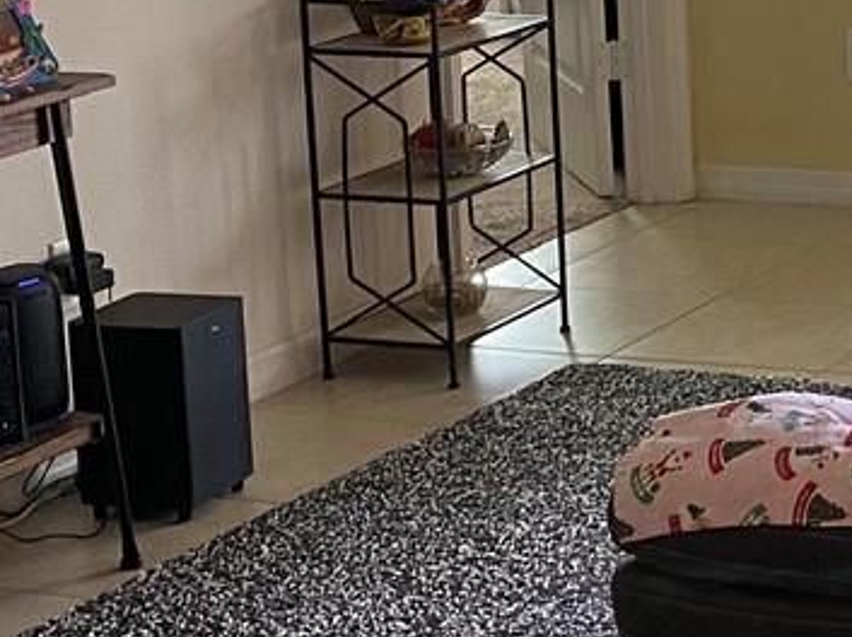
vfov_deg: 12.3
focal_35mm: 118
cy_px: -41
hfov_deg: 15.2
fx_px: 2901
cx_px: 1371
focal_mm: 4.25
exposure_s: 1/60
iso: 125
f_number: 1.8
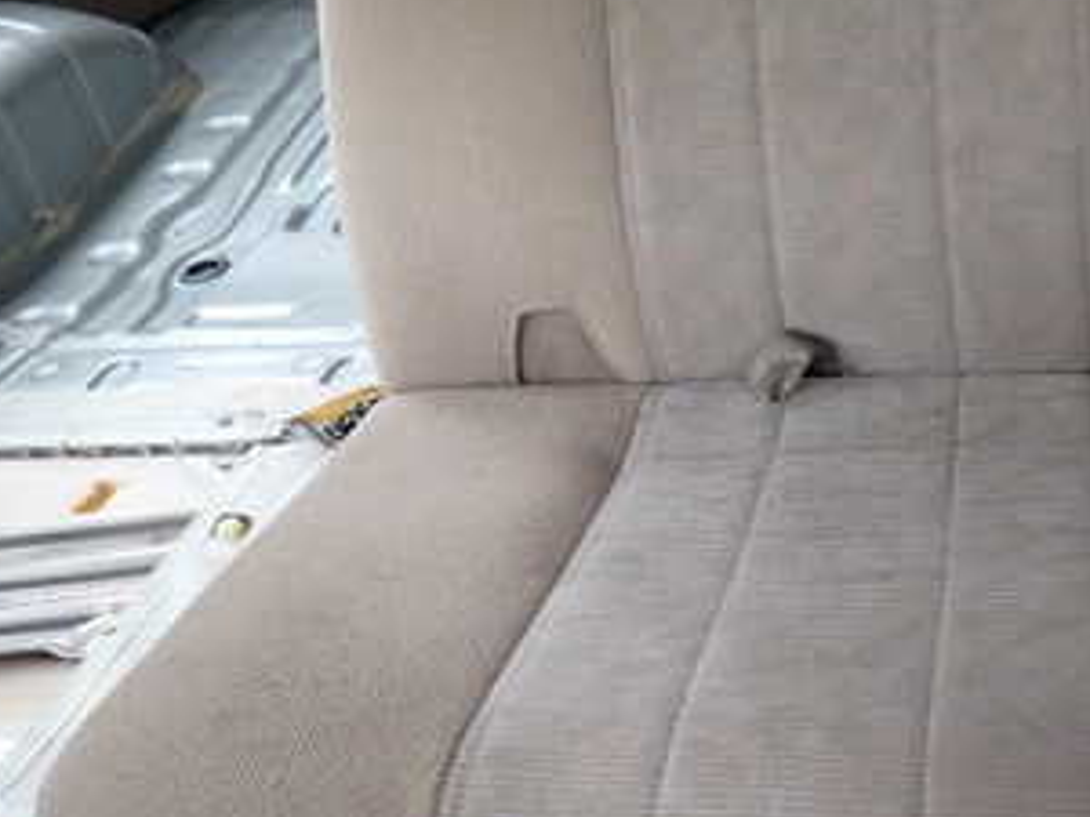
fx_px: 1574
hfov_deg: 37.7
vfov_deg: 28.9
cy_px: 265
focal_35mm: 50
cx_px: 741
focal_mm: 4.5
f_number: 2
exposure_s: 1/50
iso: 200
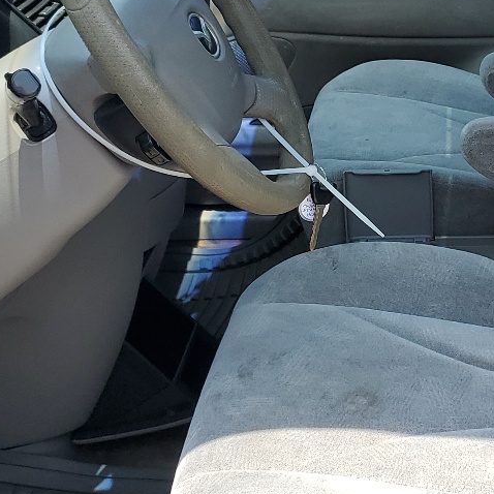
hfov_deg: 22.3
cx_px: 372
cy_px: 191
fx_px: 1243
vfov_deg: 22.4
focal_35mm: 77
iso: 50
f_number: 1.5
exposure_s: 1/1111
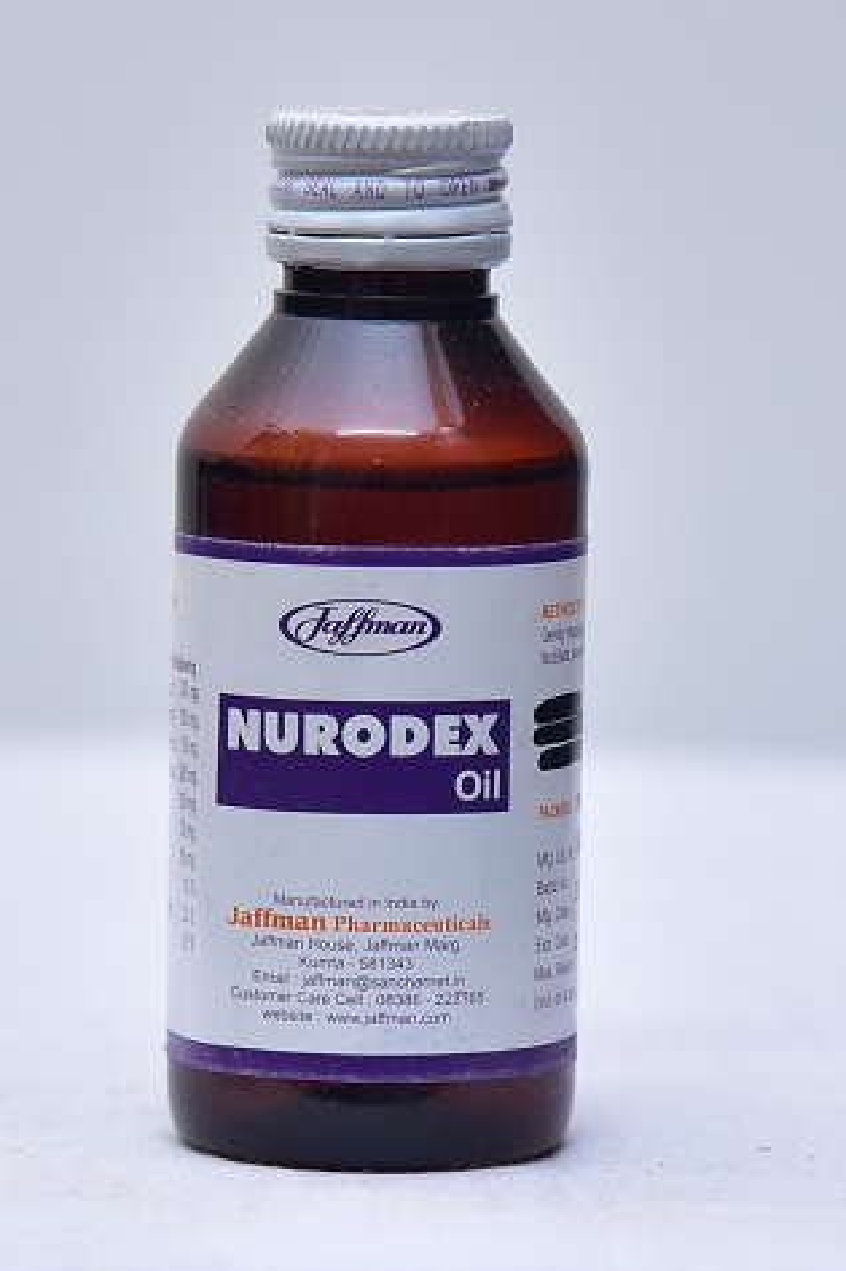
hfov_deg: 12.6
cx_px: 381
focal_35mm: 109
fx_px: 3845
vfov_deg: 18.8
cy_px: 683
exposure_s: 1/160
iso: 1250
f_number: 4
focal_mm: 98
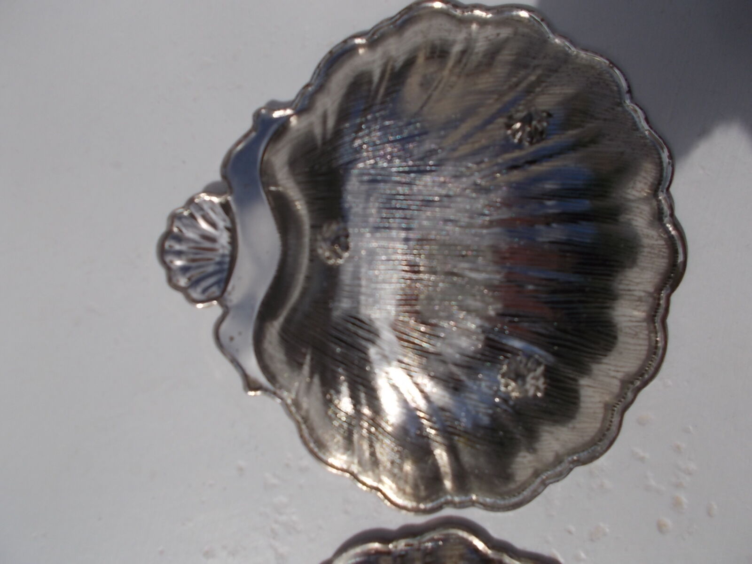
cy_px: 282
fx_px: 565
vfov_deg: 53.1
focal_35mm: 26
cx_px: 376
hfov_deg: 67.3
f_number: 8
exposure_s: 1/640
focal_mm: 4.6
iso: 80
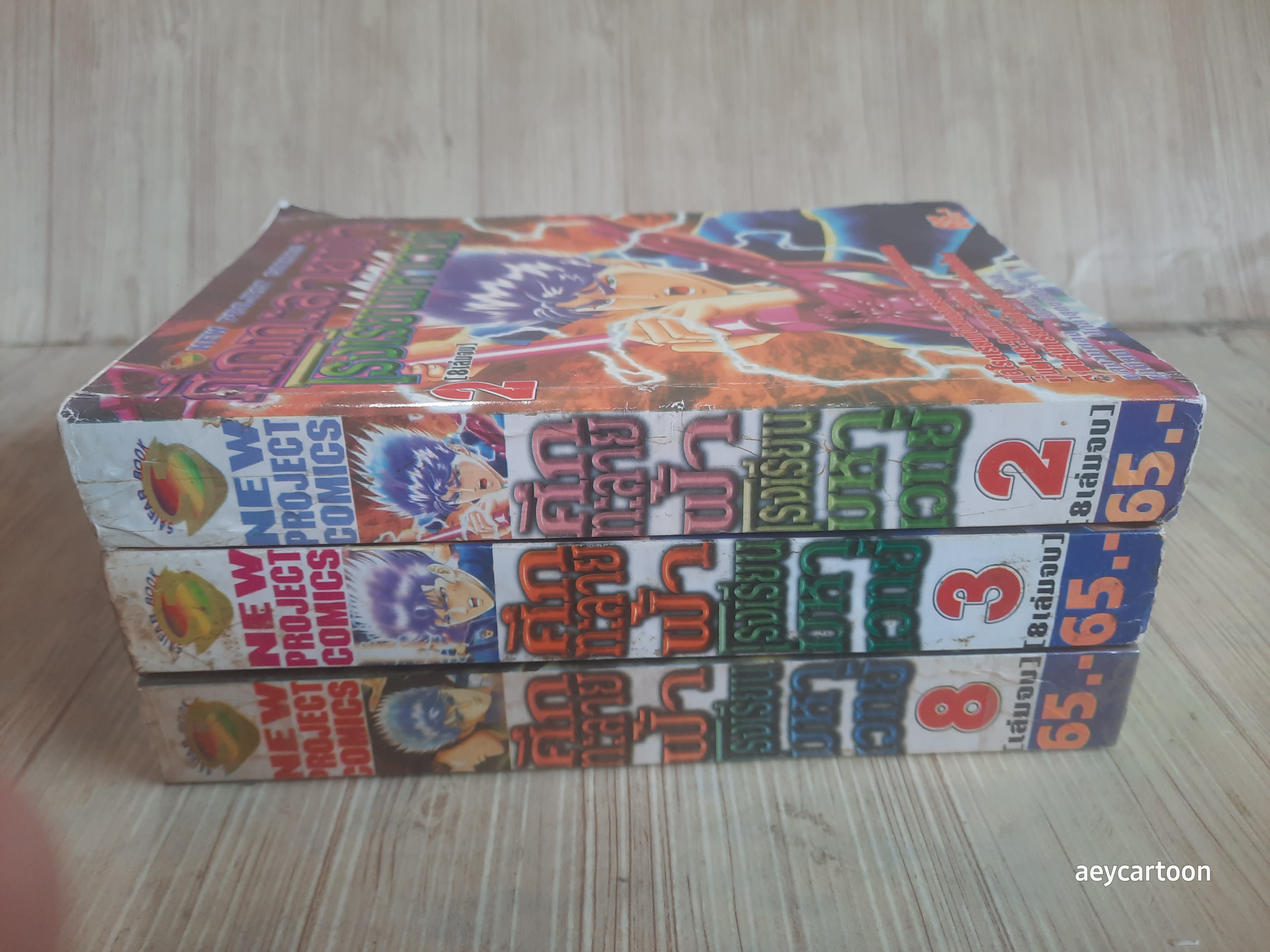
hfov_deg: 69.4
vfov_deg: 54.9
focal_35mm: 25
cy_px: 476
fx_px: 917
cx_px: 635
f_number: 2
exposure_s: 1/50
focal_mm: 4.6
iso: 160
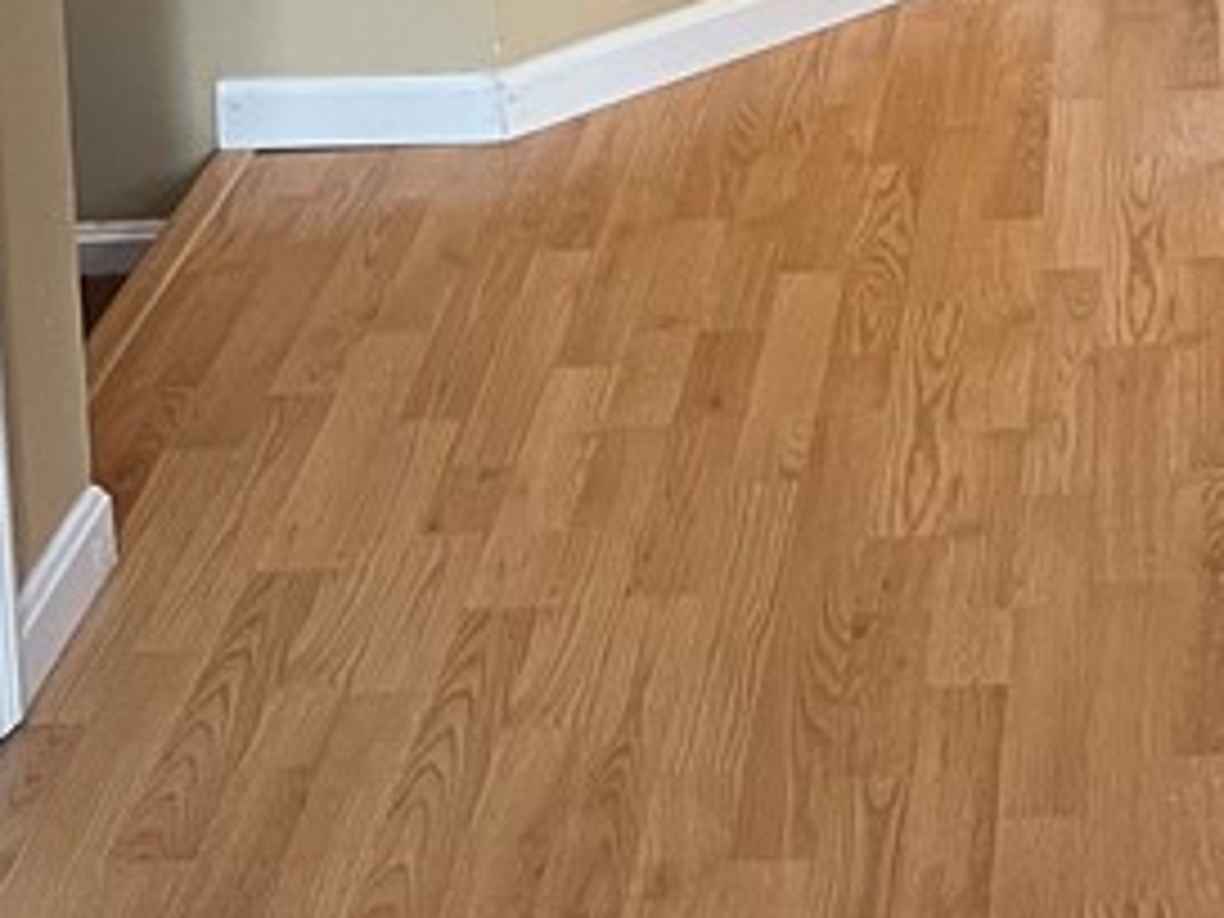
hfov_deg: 19.3
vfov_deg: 13.4
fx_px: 3465
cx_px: 1305
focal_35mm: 98
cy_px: -801
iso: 200
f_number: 1.5
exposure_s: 1/60
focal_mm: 5.7
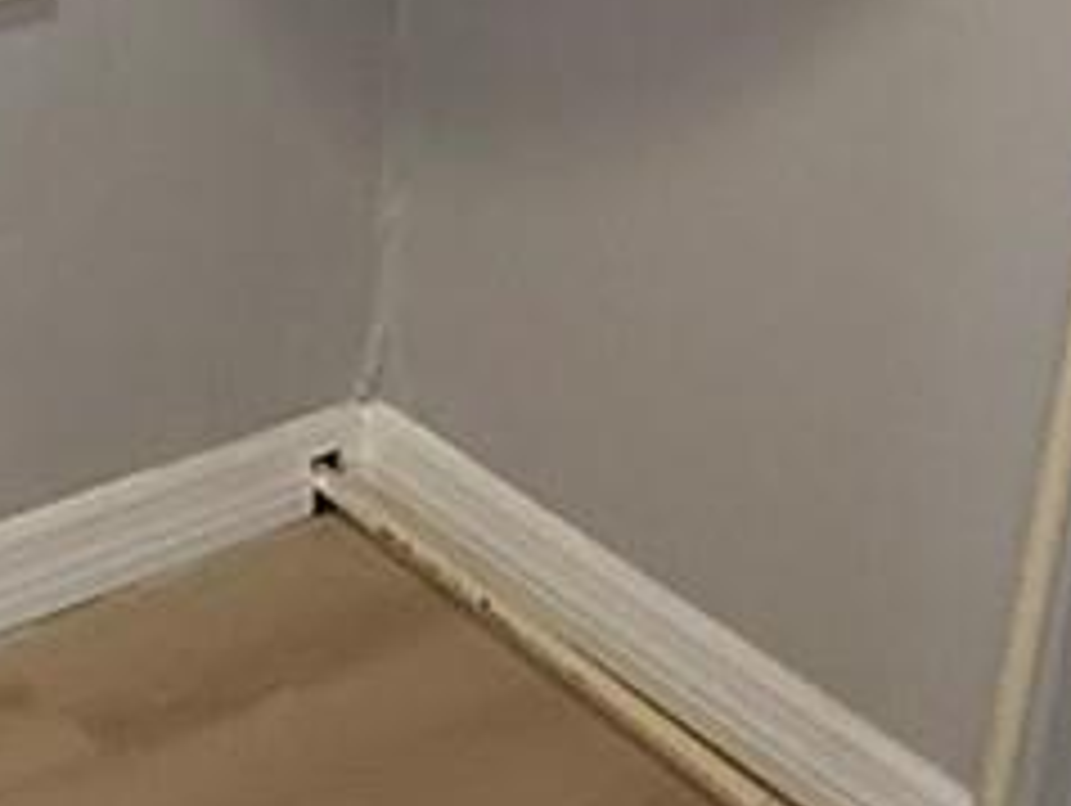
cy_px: -504
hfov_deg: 19.6
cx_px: -230
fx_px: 2911
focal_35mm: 94
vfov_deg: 14.4
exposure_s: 1/60
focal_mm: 2.22
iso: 200
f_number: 2.2
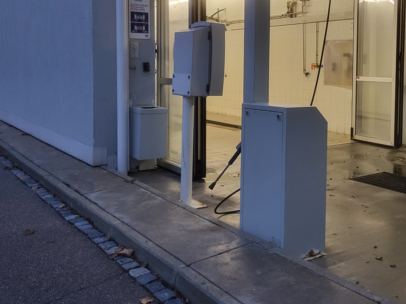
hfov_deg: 45.6
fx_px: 469
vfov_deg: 35.4
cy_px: 90
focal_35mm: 40
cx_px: 290
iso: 250
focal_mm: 5.4
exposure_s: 1/100
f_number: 1.8
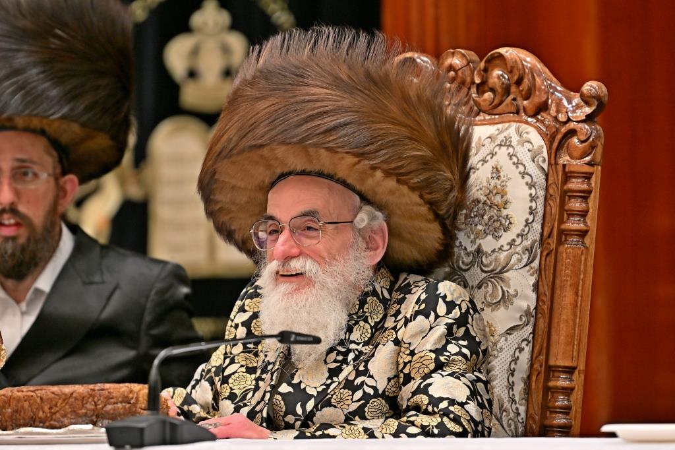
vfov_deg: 4.6
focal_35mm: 300
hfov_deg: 6.9
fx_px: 5623
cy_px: 225
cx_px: 338
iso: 160
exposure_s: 1/250
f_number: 2.8
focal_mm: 200
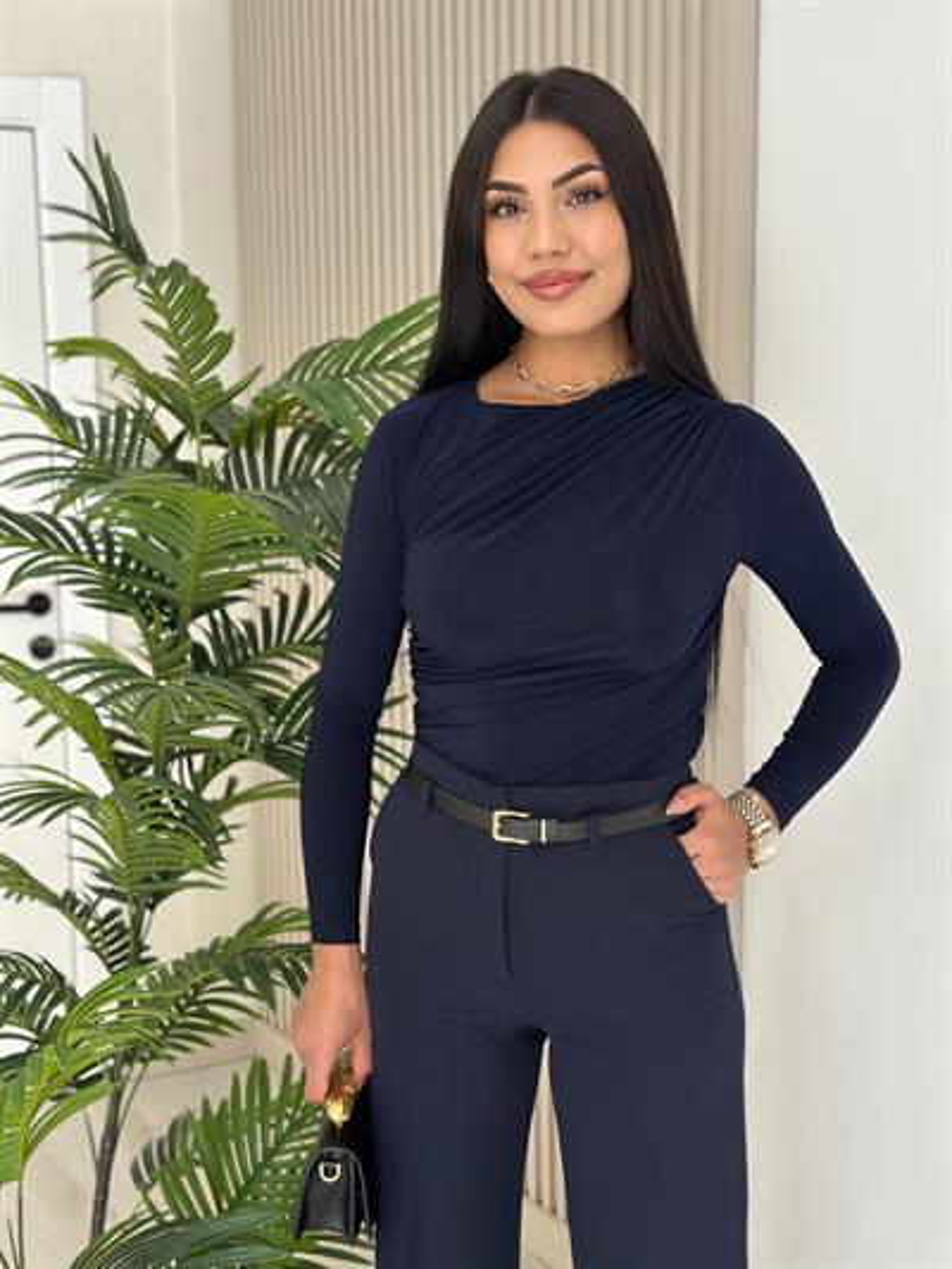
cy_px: 634
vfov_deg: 39.6
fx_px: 1759
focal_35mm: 48
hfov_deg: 30.3
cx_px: 476
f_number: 1.78
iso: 80
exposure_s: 1/230
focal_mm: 6.86
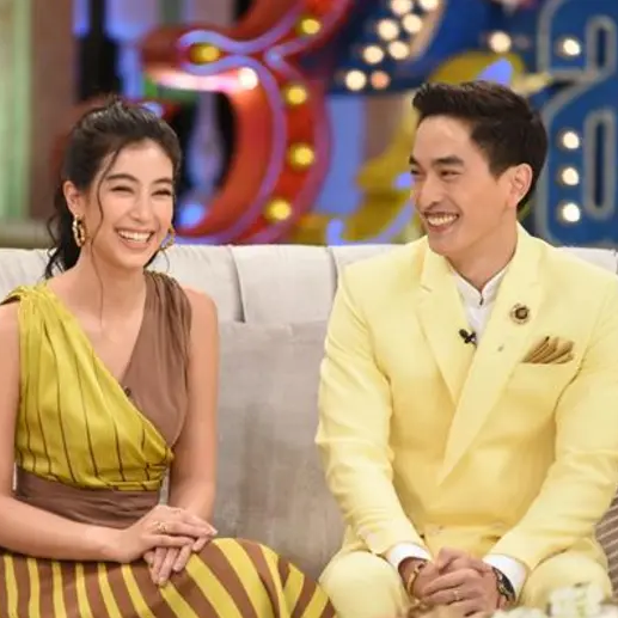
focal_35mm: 237
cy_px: 310
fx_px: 4787
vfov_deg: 7.4
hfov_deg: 7.4
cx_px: 274
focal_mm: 185
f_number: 4
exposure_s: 1/320
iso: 1000
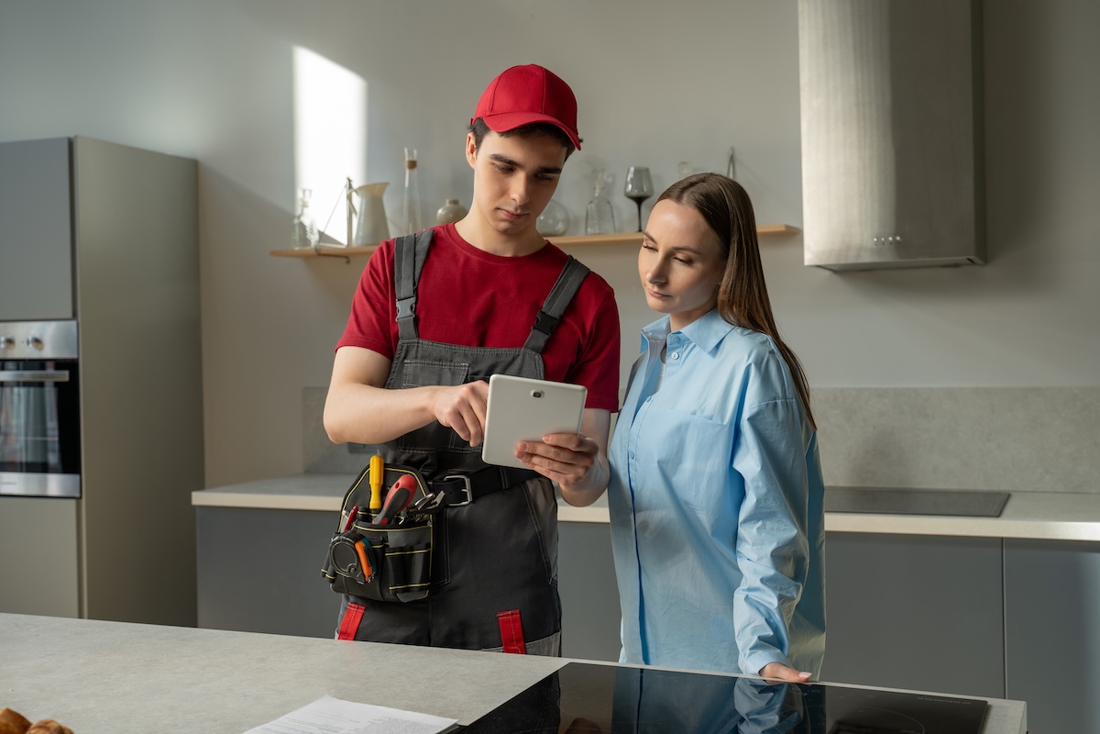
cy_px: 367
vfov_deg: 31.9
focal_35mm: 42
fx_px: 1283
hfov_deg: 46.4
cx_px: 550
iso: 200
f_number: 4.5
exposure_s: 1/50
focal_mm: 42
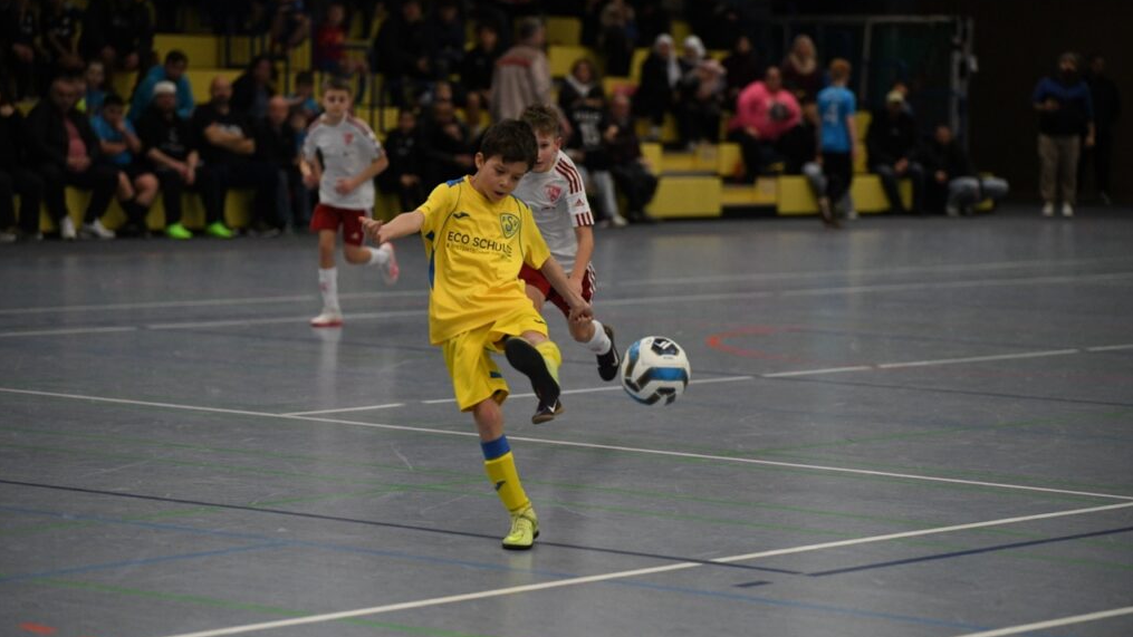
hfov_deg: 16.3
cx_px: 568
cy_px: 365
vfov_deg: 9.2
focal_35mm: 132
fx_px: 3966
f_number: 2.8
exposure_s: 1/1250
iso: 5000
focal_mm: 125
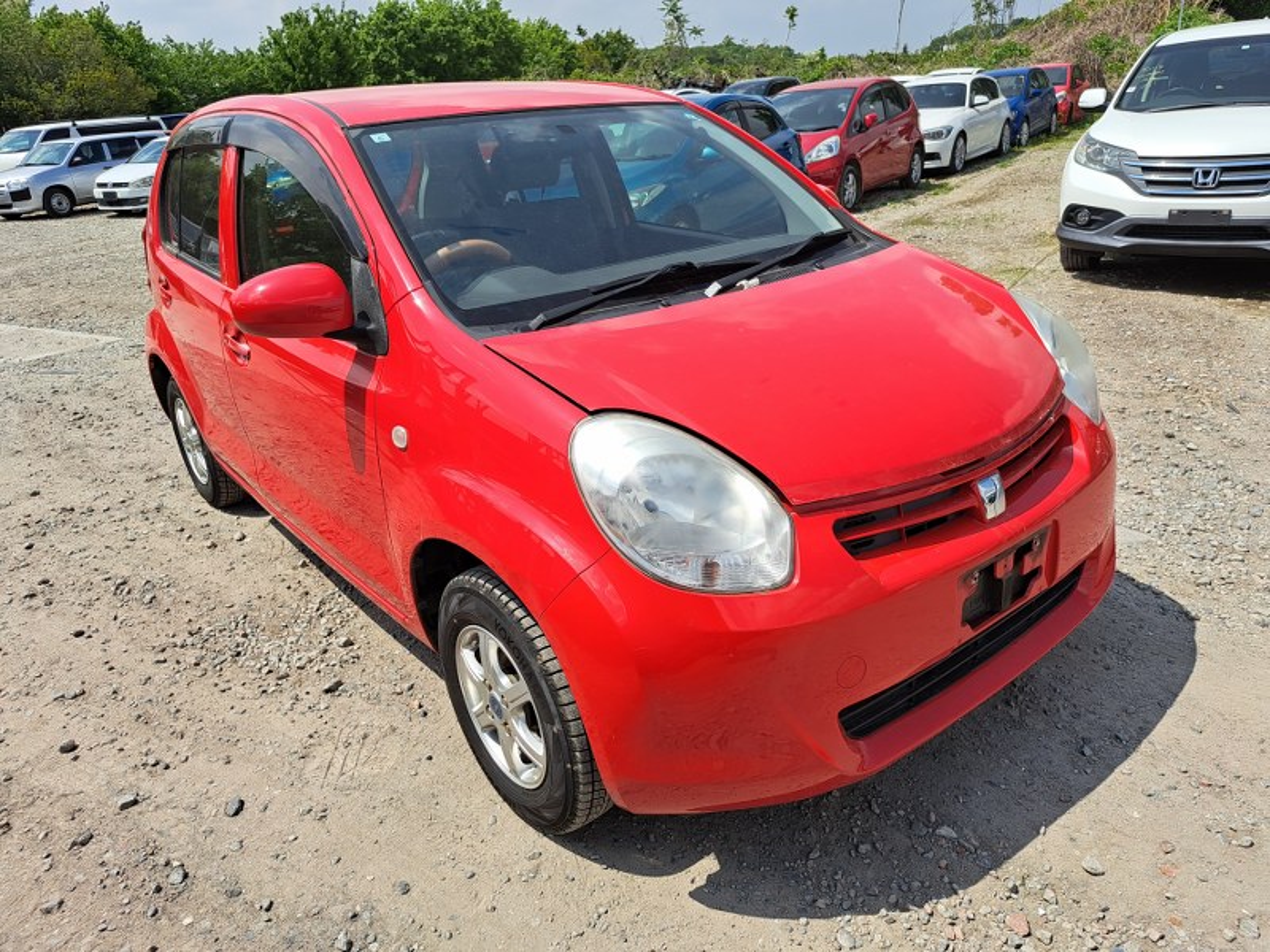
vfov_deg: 56.8
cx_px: 635
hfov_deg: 71.6
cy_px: 476
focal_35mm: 24
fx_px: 881
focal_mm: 5.23
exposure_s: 1/1376
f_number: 1.8
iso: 50
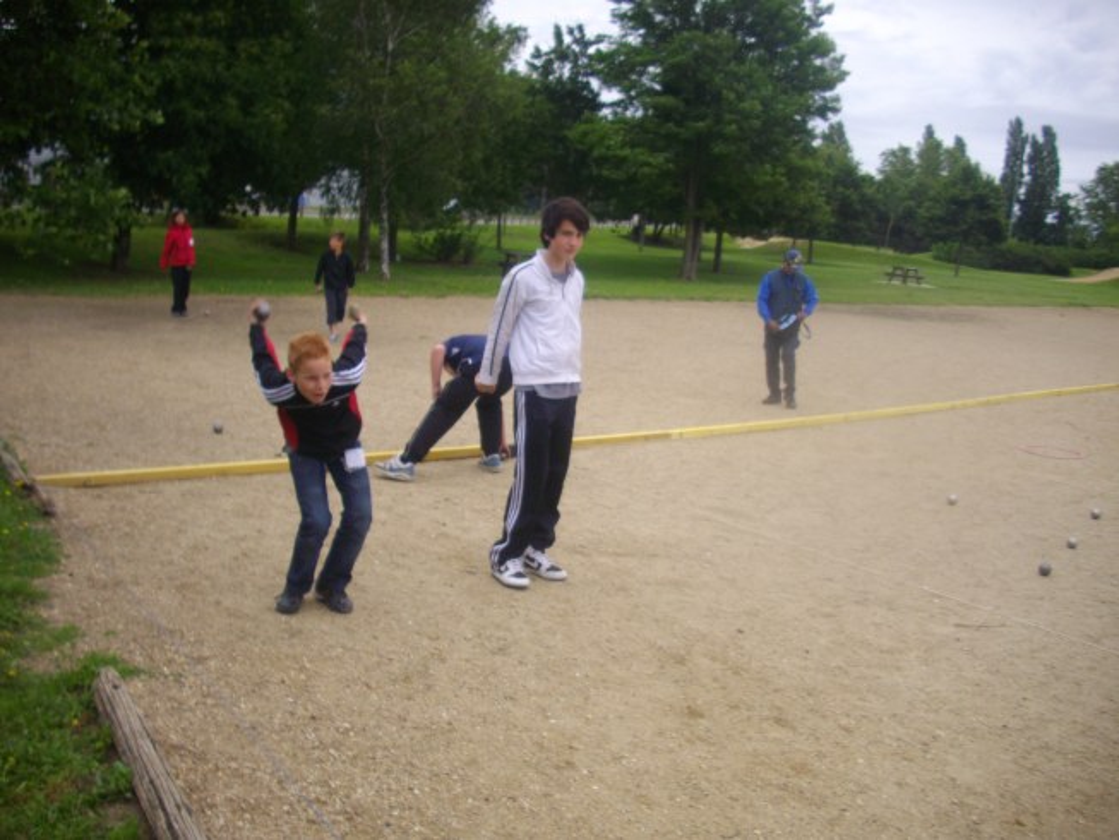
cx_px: 560
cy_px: 420
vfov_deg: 38.7
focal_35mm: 37
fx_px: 1196
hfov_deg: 50.1
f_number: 5.6
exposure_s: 1/160
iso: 100
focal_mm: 6.2
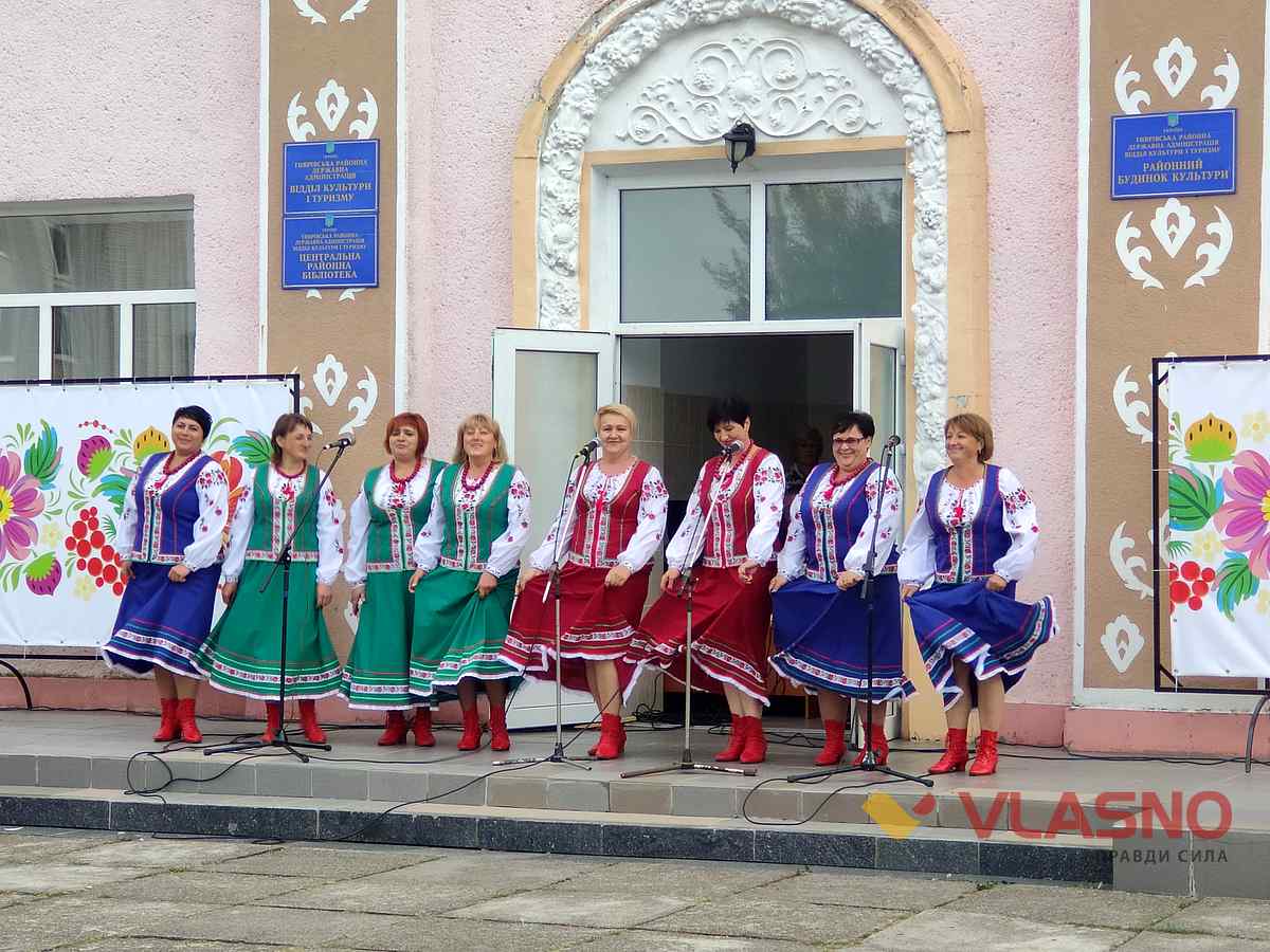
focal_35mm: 52
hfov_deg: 36.8
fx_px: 1908
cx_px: 635
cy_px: 476
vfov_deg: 28.0
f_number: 2.4
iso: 100
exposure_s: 1/281
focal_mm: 5.55
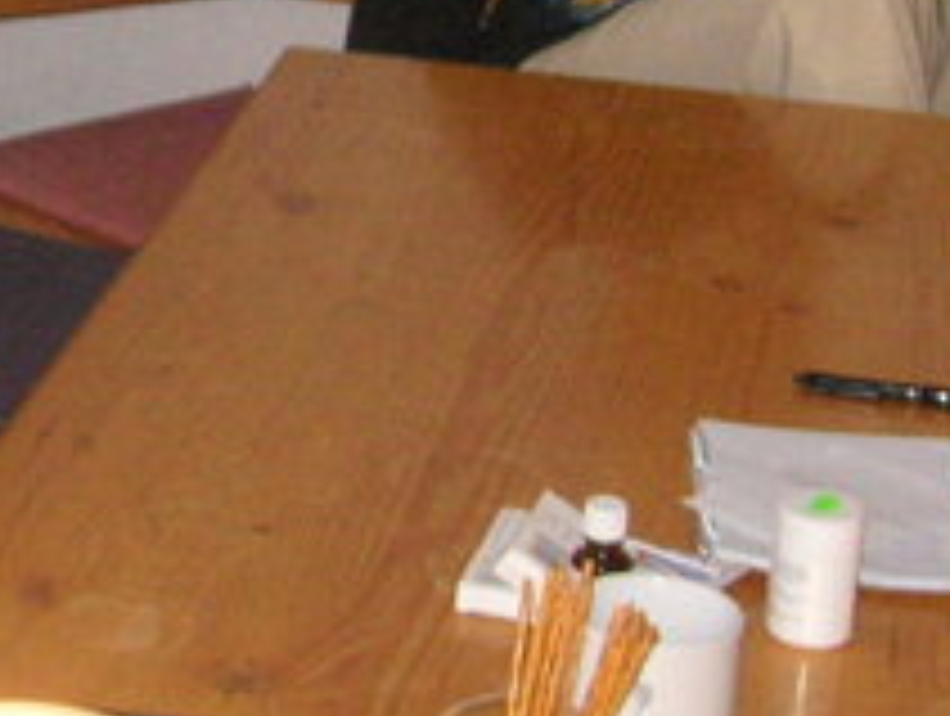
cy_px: -122
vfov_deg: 10.5
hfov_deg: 13.7
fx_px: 3849
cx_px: -144
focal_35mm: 140
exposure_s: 1/45
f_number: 2.8
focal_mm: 6.1
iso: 160
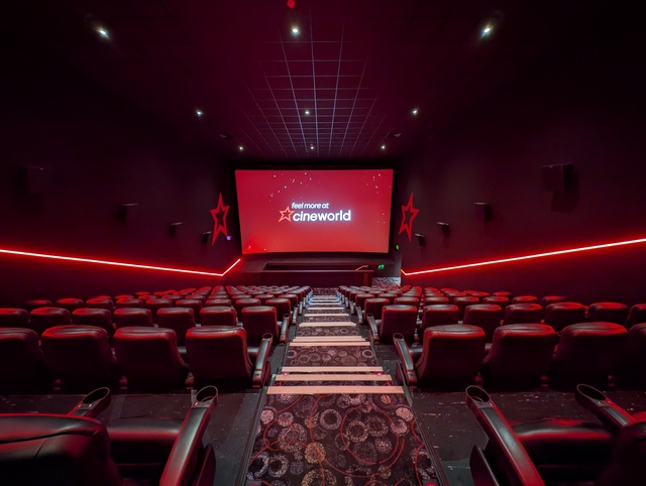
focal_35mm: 12
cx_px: 323
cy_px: 243
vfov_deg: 94.6
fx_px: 224
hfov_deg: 110.5
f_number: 1.95
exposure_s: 1/8.61
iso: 304
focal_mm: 2.23
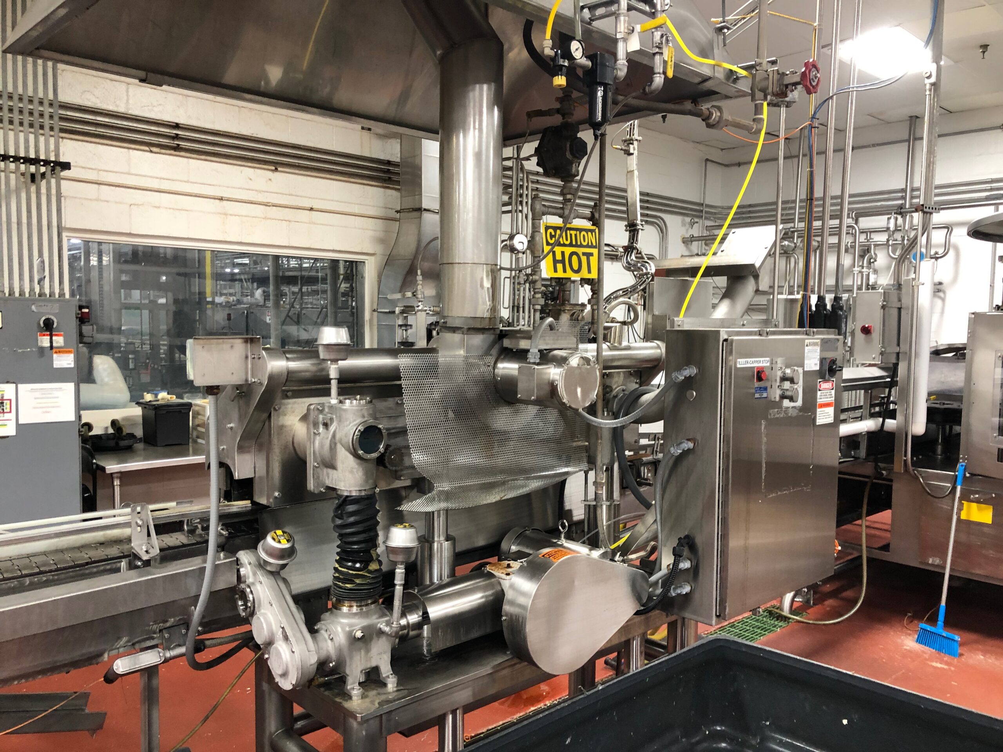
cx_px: 502
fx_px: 811
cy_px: 376
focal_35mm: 28
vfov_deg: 49.7
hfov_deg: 63.4
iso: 40
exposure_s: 1/16
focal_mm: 3.99
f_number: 1.8
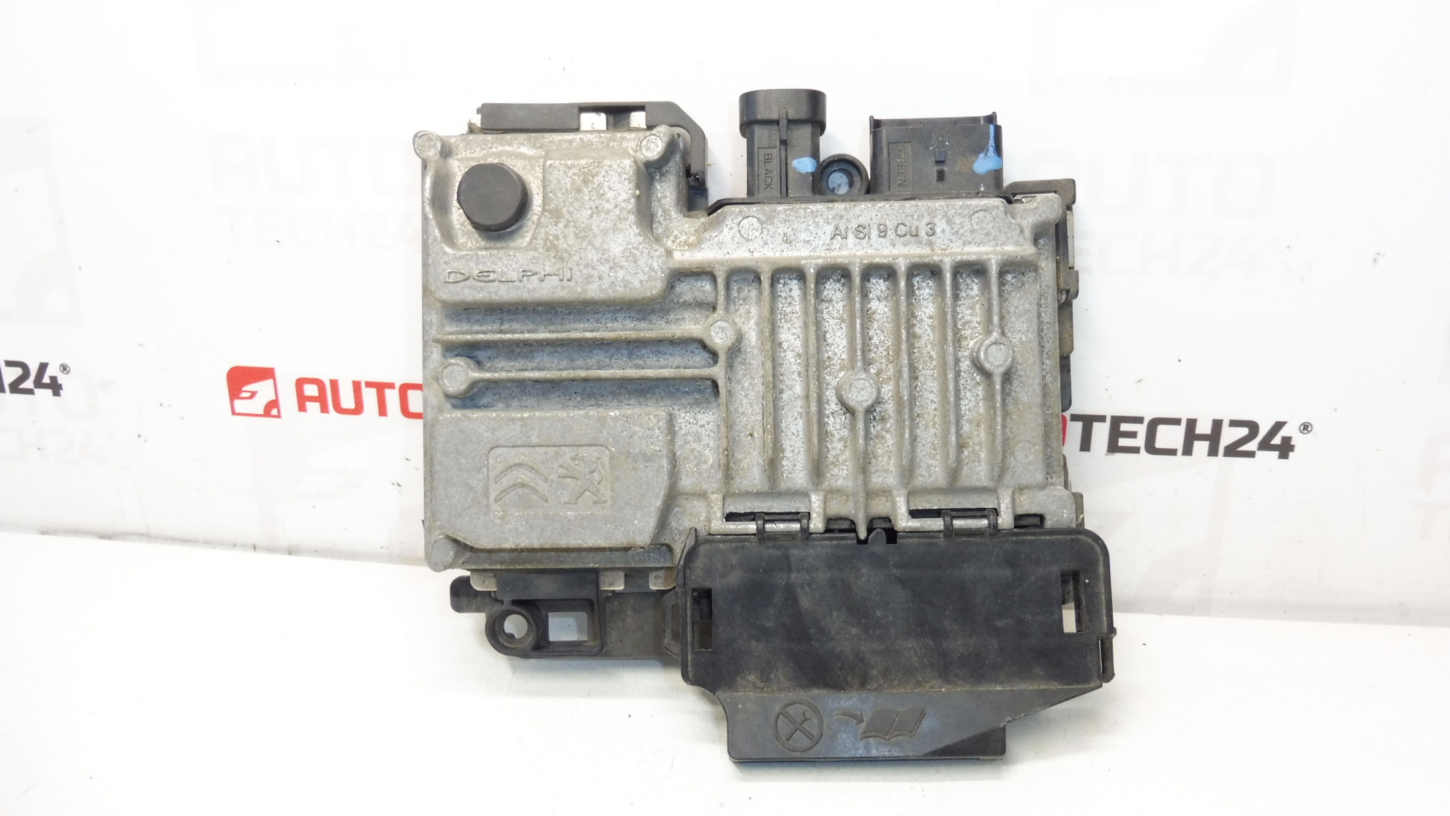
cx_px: 737
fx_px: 1038
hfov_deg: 69.8
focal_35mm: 27
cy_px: 343
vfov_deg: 42.8
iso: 200
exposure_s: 1/60
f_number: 3.5
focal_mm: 4.3
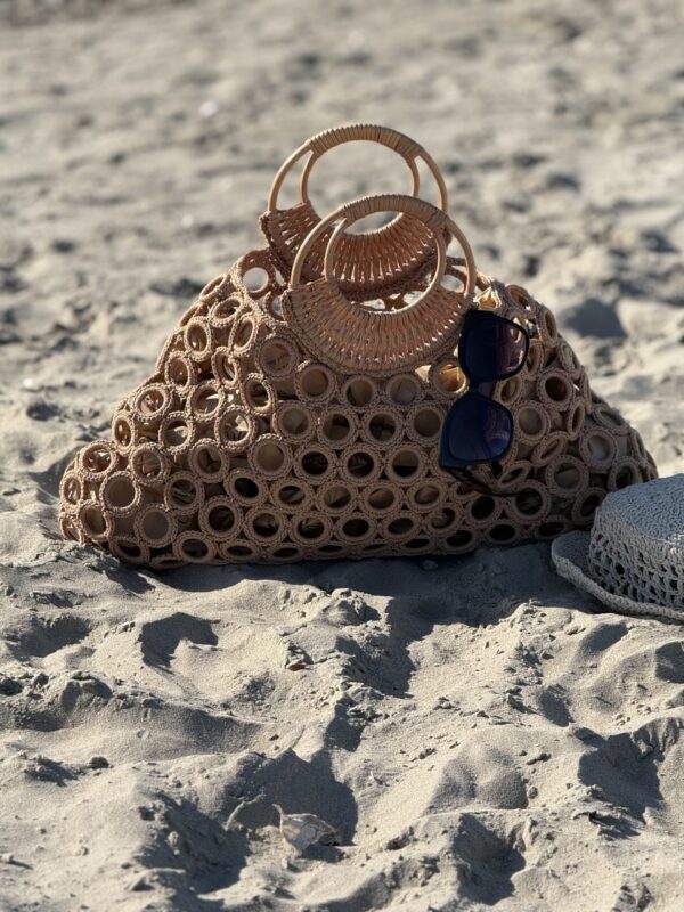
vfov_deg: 16.4
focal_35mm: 120
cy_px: 456
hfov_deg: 12.3
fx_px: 3162
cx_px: 342
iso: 50
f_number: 2.8
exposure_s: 1/1018
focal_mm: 15.66
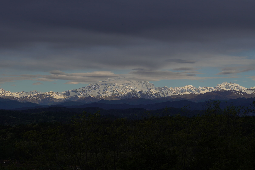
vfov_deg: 13.0
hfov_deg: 19.5
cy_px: 85
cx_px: 128
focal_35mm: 105
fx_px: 744
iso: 100
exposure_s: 1/800
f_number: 8
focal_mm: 70
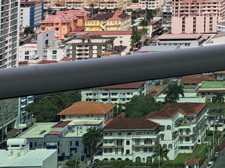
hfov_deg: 16.0
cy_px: -135
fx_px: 669
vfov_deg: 13.0
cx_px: 415
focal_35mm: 103
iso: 50
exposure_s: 1/1383
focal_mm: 5.23
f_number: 1.8
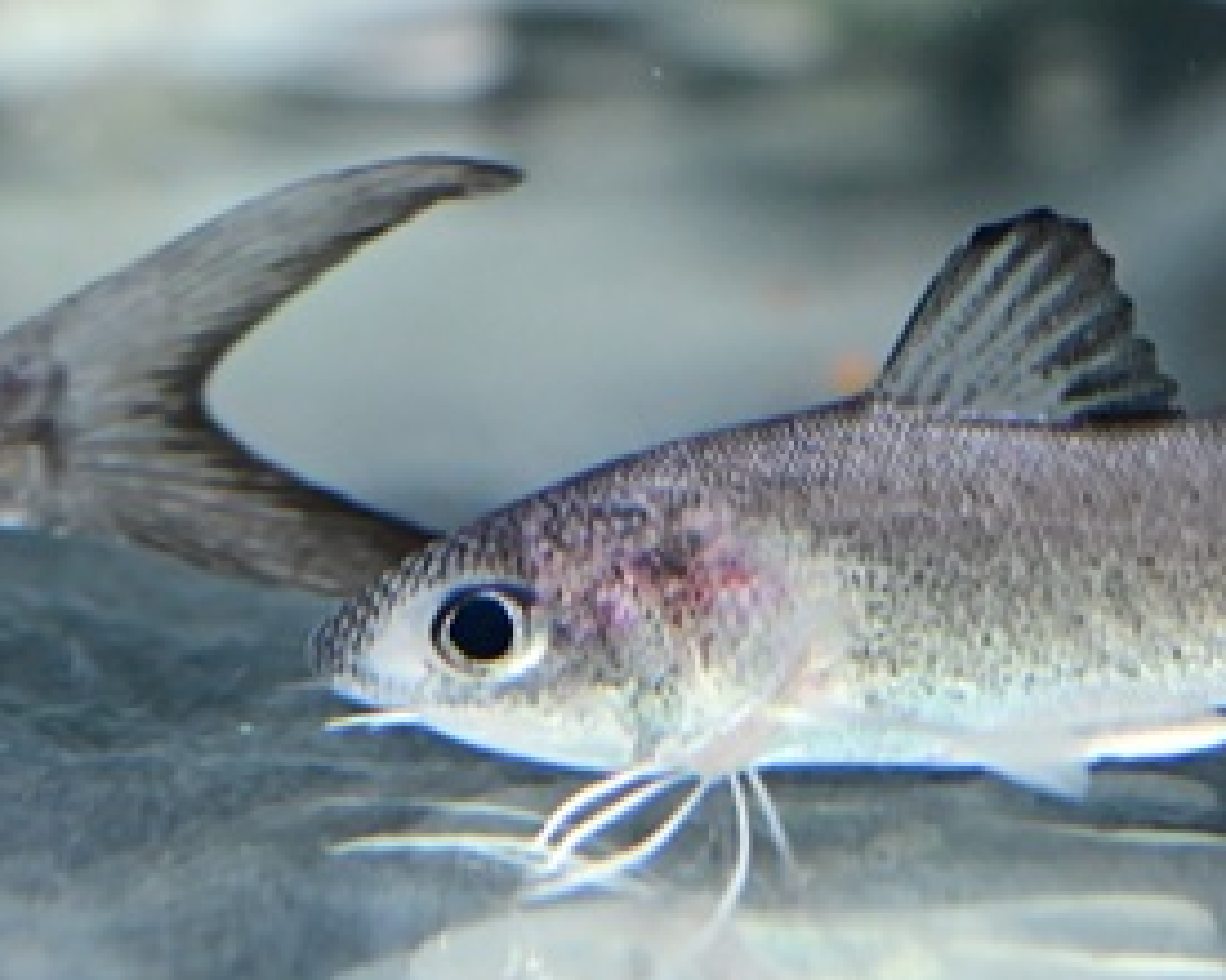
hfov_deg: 12.5
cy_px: 78
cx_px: 606
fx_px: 5588
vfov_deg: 10.0
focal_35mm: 154
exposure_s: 1/160
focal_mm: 50
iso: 5000
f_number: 8
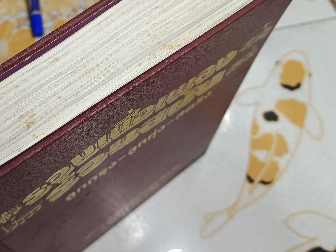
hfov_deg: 44.6
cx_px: 94
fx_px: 398
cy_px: 77
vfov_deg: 34.7
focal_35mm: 41
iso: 1116
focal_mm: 5.31
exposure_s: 1/33.3
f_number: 1.7
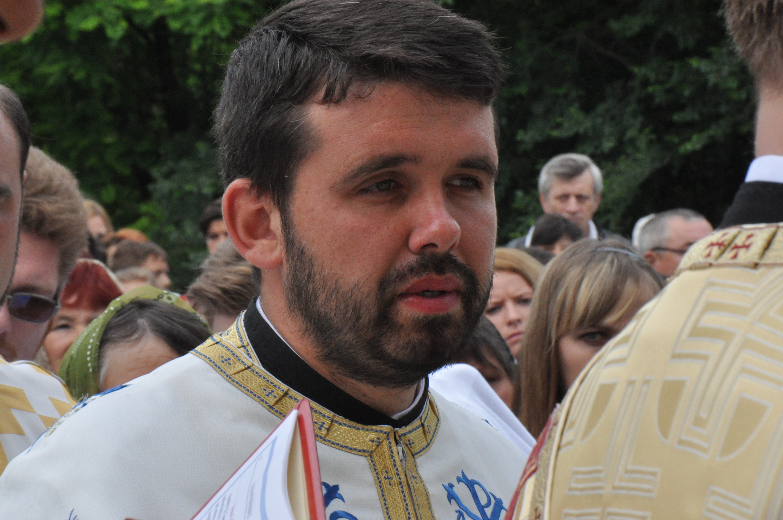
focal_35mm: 195
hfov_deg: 10.6
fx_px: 4236
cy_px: 260
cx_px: 392
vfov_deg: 7.0
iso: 1600
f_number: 29
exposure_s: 1/200
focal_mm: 130
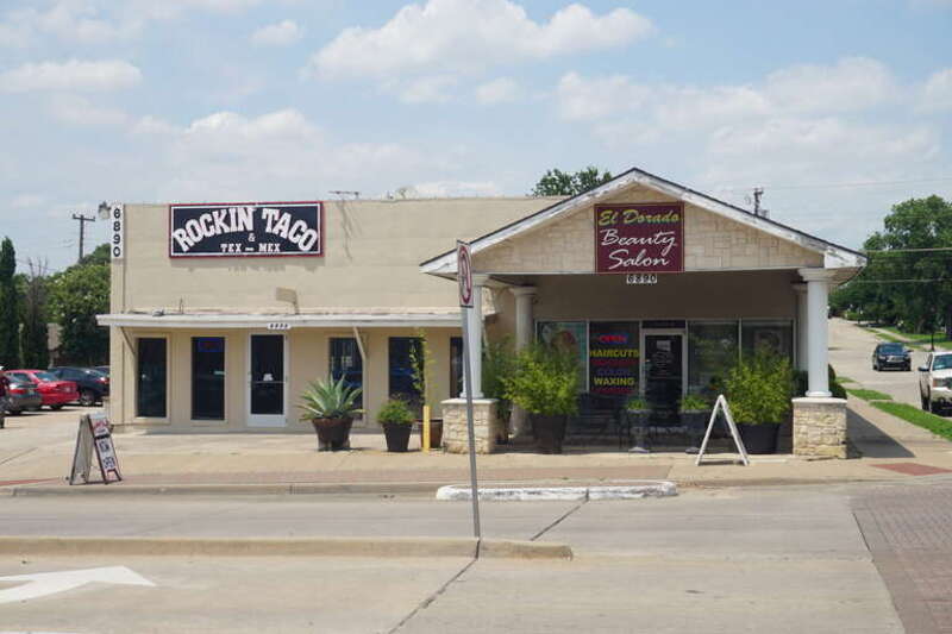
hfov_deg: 41.1
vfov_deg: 28.1
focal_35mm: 48
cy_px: 317
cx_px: 476
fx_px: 1269
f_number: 11
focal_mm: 32
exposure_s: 1/160
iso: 100
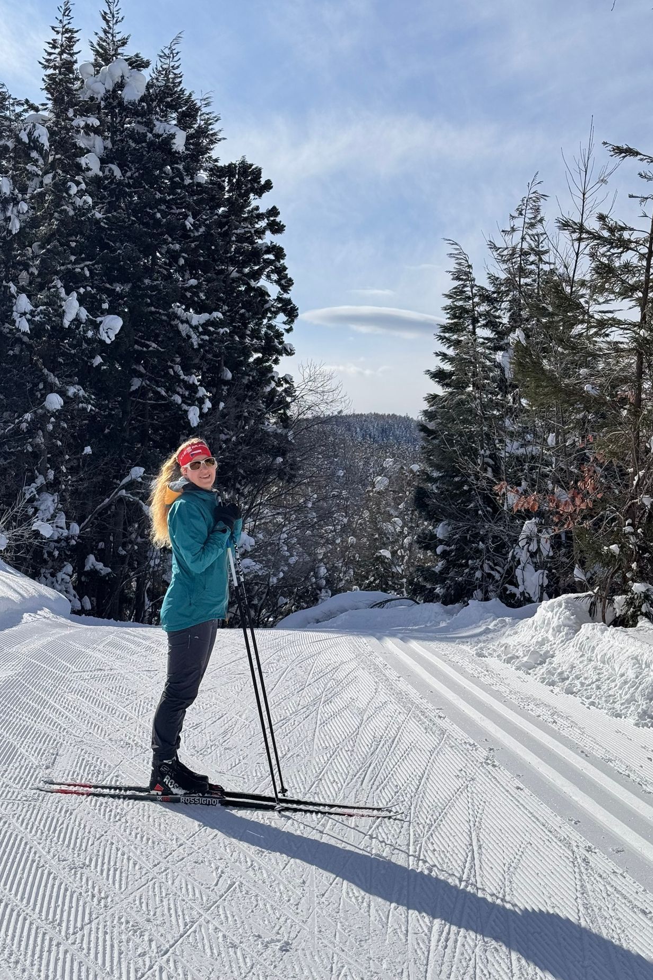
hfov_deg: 27.0
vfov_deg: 39.6
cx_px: 333
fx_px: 1360
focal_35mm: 50
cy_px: 490
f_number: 1.78
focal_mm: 6.76
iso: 64
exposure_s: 1/12500
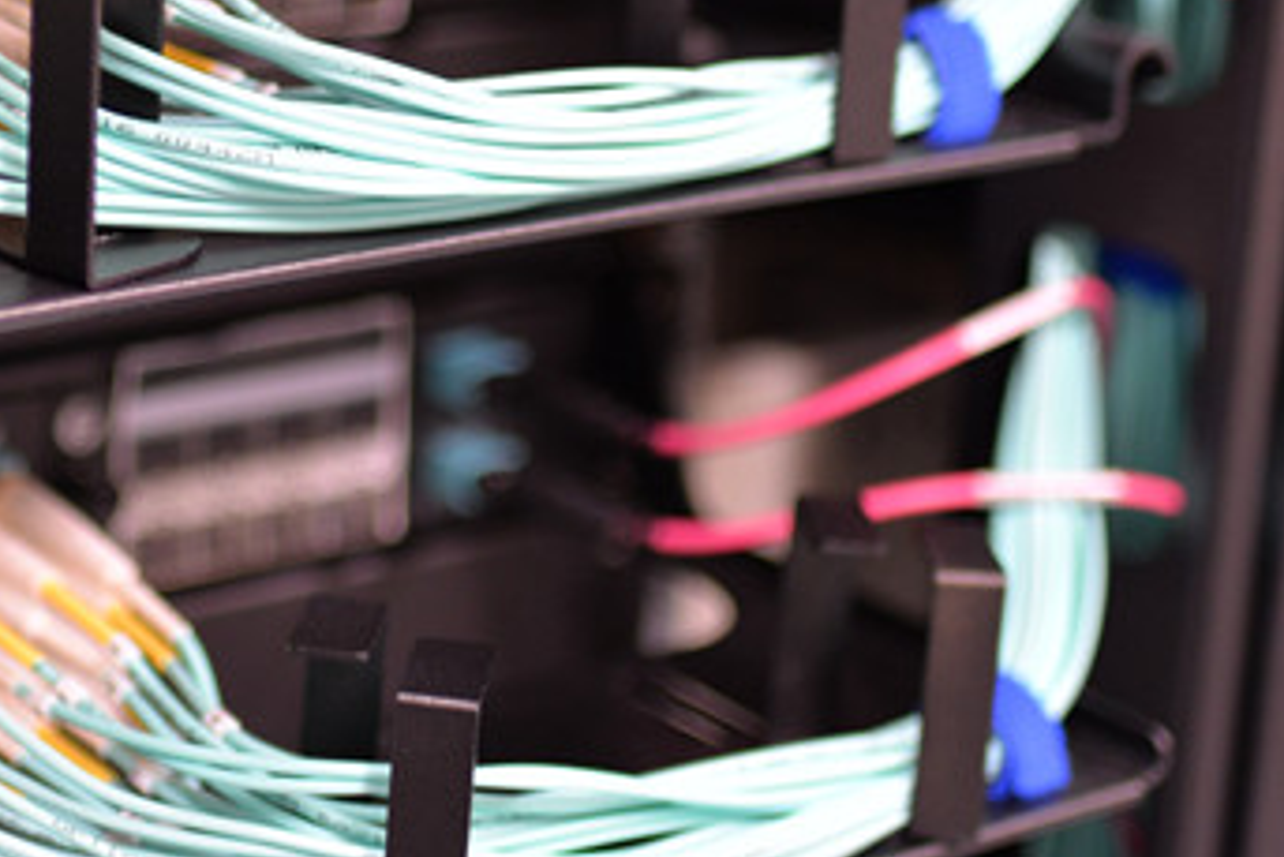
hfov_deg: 20.3
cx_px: 86
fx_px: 3497
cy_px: -7
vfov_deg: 13.8
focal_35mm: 98
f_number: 1.8
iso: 500
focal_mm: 35
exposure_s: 1/25
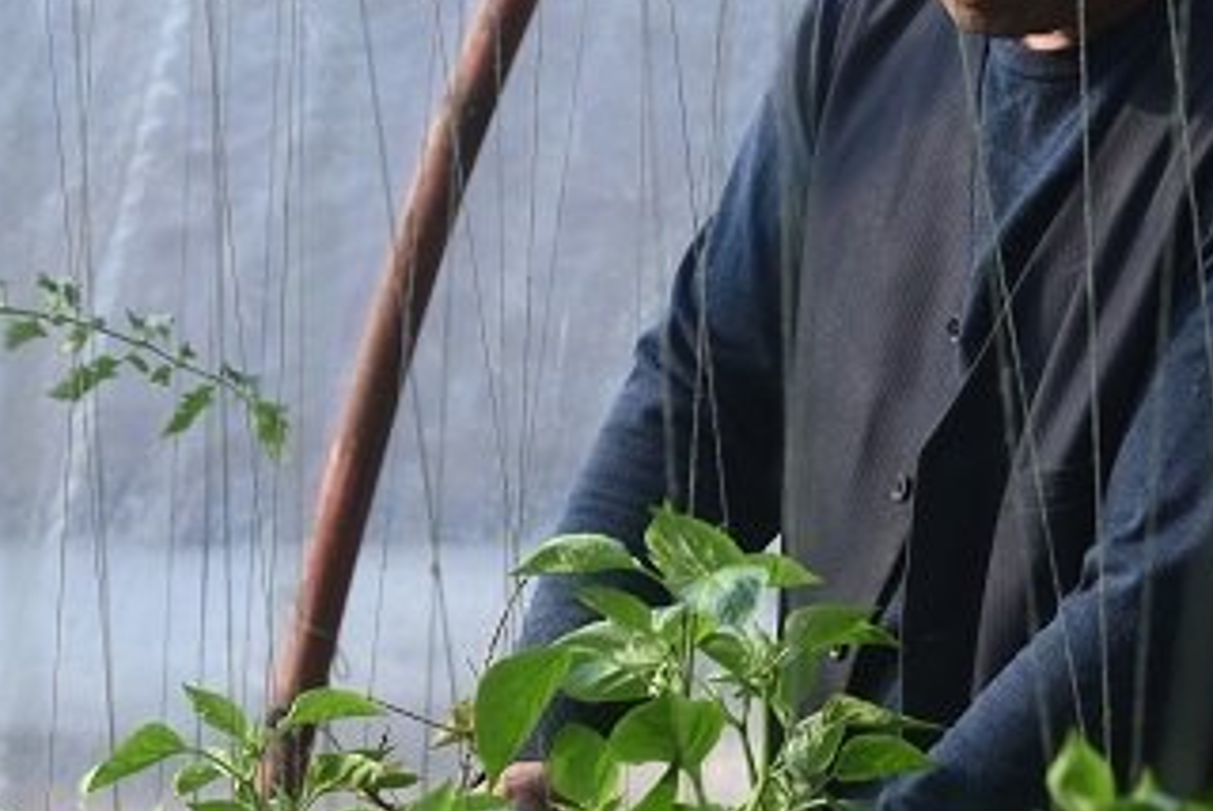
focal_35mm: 175
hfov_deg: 11.7
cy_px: 379
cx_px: 781
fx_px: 5902
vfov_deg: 7.9
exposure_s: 1/320
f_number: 5.6
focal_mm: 70
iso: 200
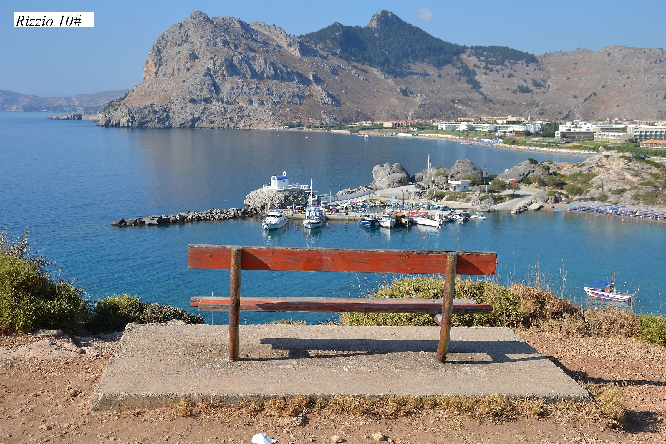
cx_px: 333
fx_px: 832
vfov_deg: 29.9
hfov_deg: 43.6
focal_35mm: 45
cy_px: 222
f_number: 8
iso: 100
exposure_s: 1/250
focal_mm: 30
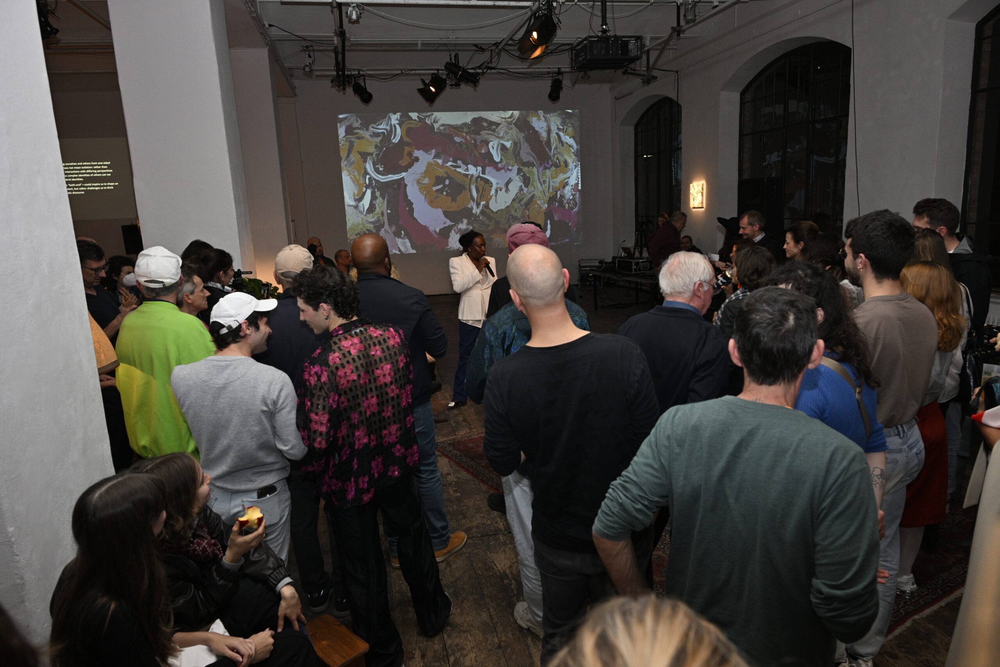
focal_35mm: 24
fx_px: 667
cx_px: 500
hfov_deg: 73.7
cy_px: 334
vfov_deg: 53.1
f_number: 7.1
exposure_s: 1/60
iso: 1000
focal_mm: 24
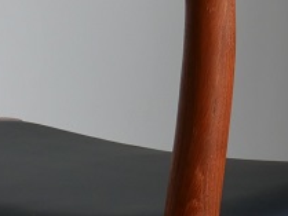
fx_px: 1174
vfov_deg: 10.5
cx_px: -267
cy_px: 45
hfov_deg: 12.5
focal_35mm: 141
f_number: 3.9
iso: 250
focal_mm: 16
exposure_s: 1/60
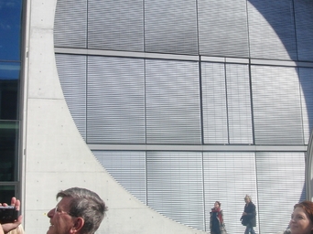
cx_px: 189
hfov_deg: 29.8
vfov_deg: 22.5
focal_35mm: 65
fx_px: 587
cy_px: 80
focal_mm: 6.42
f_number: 8.5
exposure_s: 1/320
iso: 100
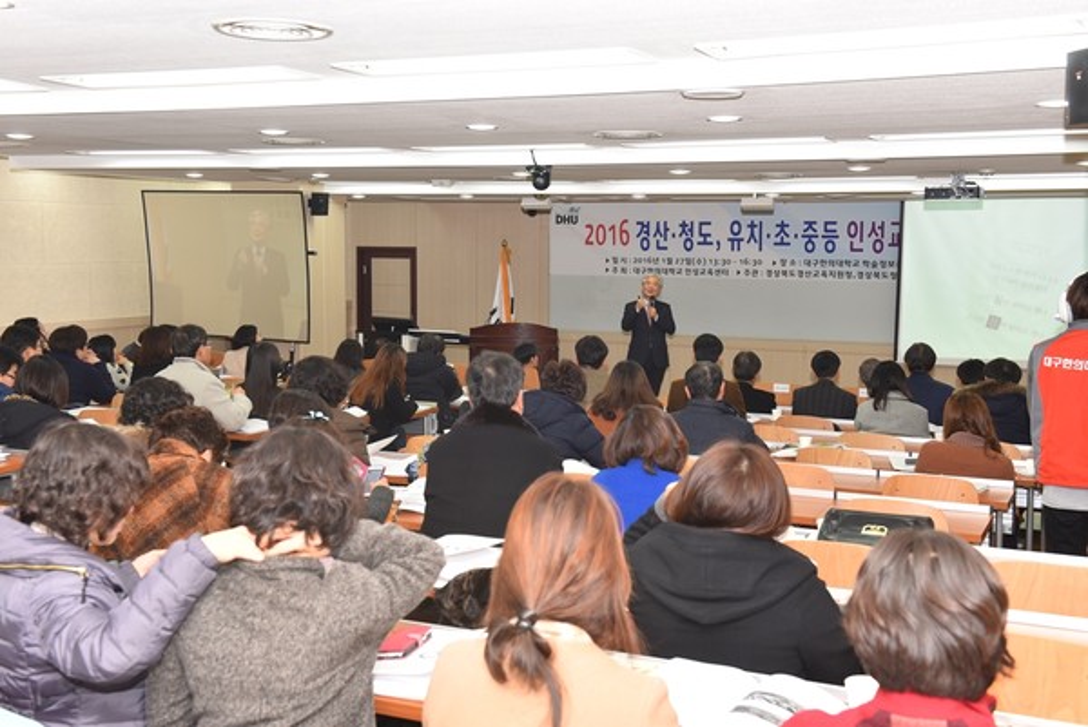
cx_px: 544
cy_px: 364
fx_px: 1331
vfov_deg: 30.6
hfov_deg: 44.5
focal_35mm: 44
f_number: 7.1
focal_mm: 44
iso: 800
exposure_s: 1/60
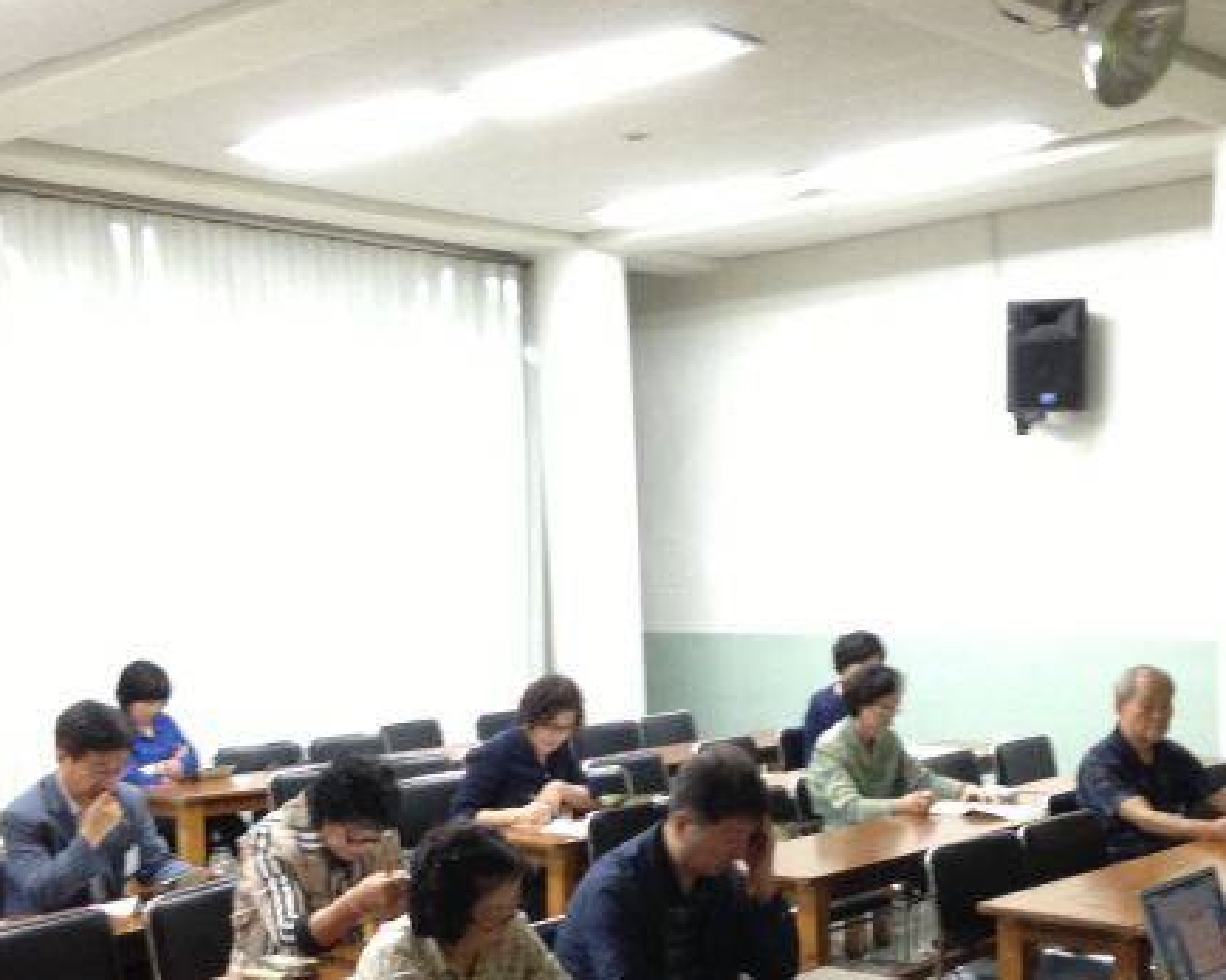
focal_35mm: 52
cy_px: 682
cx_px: 709
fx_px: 1886
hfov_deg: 35.9
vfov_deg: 28.9
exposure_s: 1/20
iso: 200
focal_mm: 4.13
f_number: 2.4
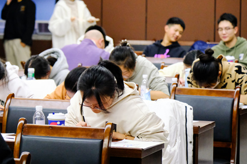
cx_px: 92
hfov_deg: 12.7
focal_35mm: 162
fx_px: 1111
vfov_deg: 8.5
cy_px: 69
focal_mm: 80
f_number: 4
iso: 5000
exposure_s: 1/100
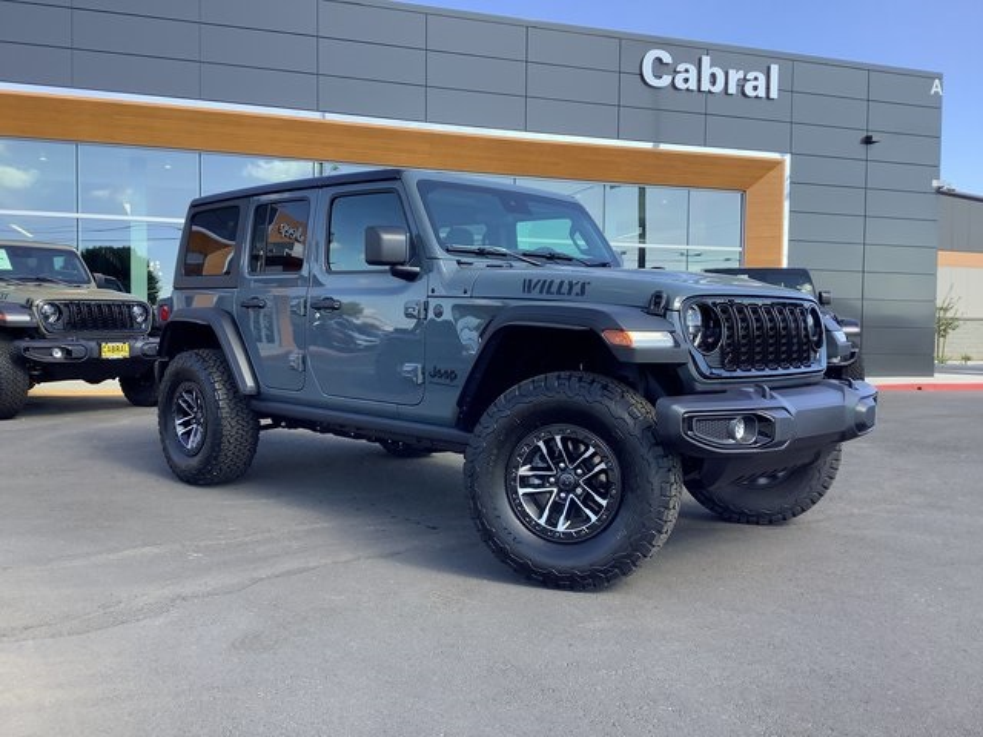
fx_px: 880
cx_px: 492
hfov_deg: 58.4
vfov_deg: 45.4
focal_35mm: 31
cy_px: 368
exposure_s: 1/182
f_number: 2.4
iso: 25
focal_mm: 3.3
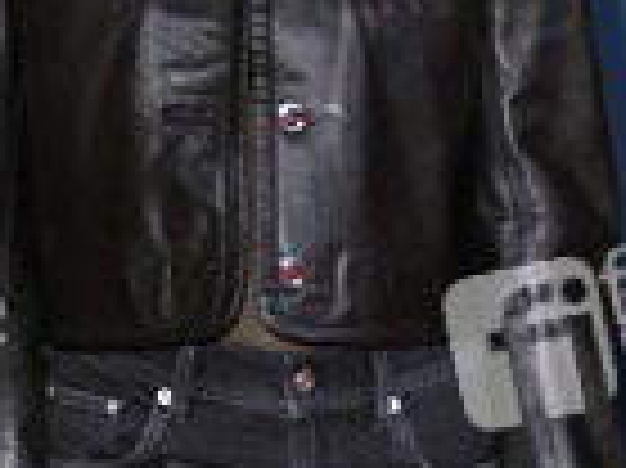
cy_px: 99
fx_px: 5800
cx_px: 266
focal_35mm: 321
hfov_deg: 6.2
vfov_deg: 4.6
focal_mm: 116
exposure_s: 1/250
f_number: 5.6
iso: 800
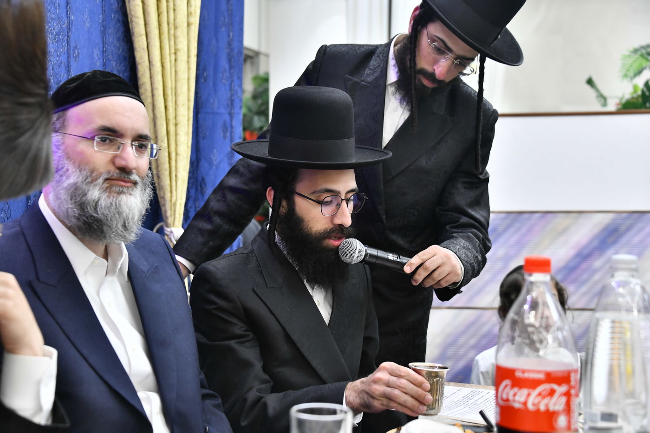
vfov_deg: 21.9
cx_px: 325
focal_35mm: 62
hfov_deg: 32.4
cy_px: 216
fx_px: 1119
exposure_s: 1/160
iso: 1600
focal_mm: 62
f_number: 5
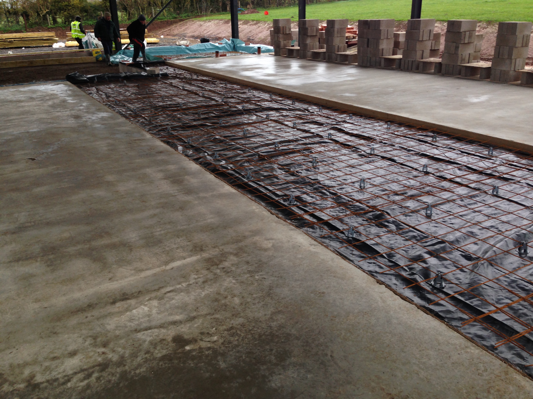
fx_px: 508
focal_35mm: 33
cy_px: 200
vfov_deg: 42.9
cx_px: 266
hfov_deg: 55.4
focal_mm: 4.12
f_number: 2.4
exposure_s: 1/31
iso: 50
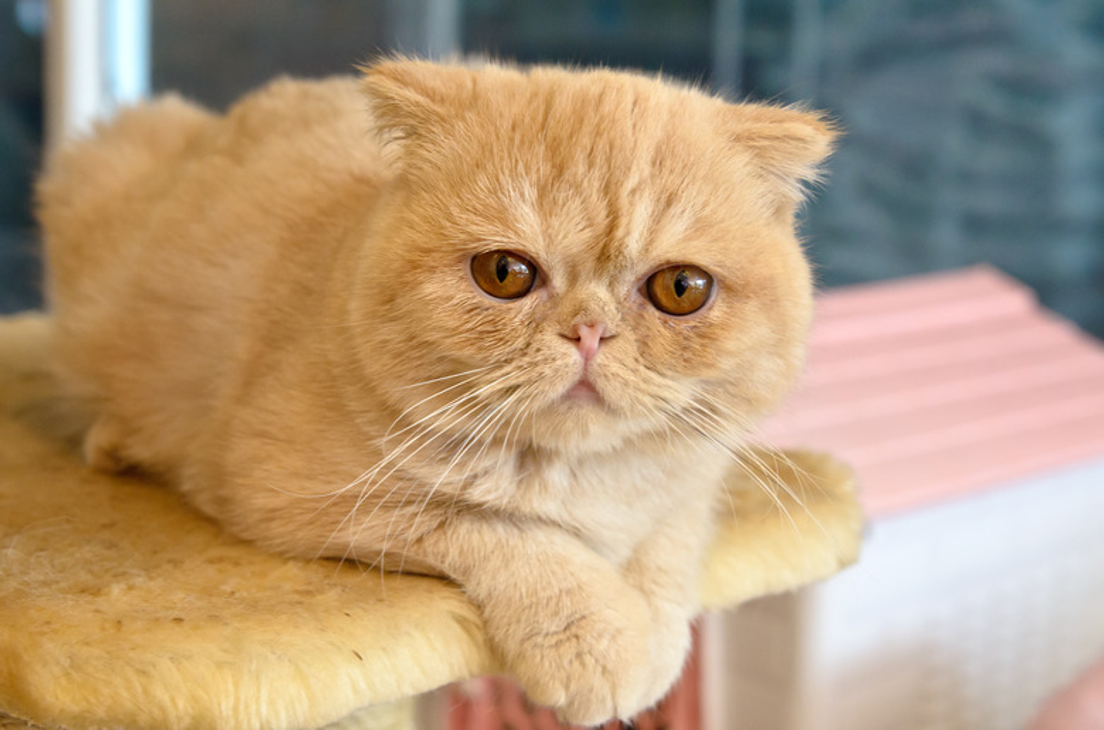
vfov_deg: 18.8
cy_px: 365
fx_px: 2203
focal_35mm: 72
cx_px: 552
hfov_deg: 28.1
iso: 2000
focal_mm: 48
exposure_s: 1/80
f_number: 6.3
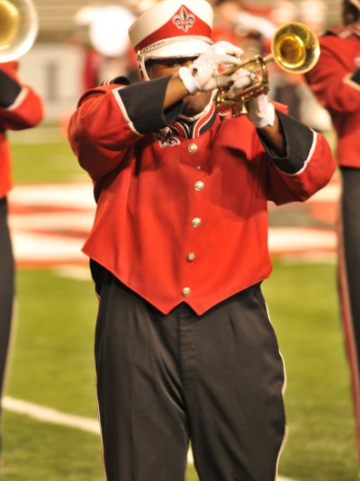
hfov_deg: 5.9
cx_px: 180
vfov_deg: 7.8
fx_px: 3520
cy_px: 233
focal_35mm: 254
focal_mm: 155
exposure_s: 1/60
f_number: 2.8
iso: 450
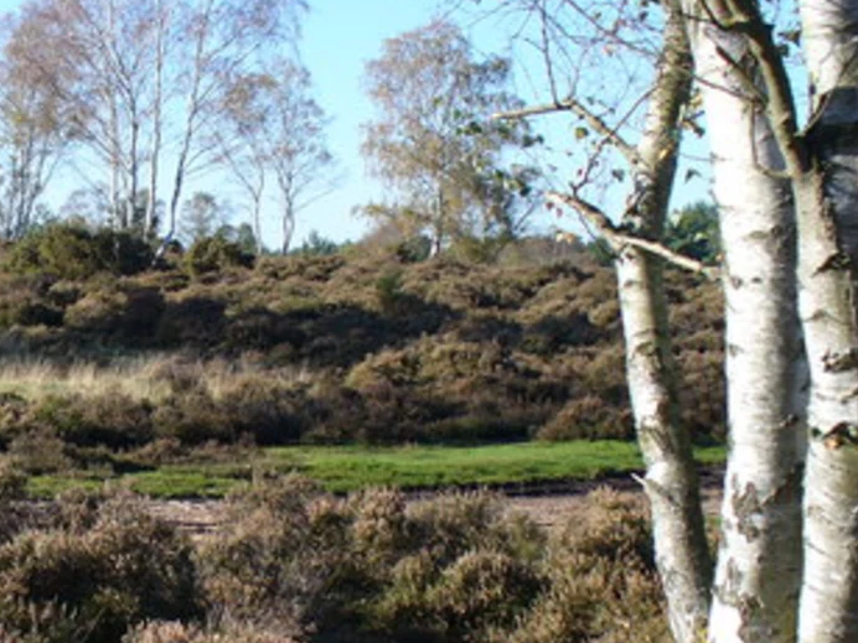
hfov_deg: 24.7
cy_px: 406
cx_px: 110
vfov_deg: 19.1
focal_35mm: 77
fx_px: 1909
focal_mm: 6.1
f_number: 5.6
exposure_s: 1/125
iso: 80
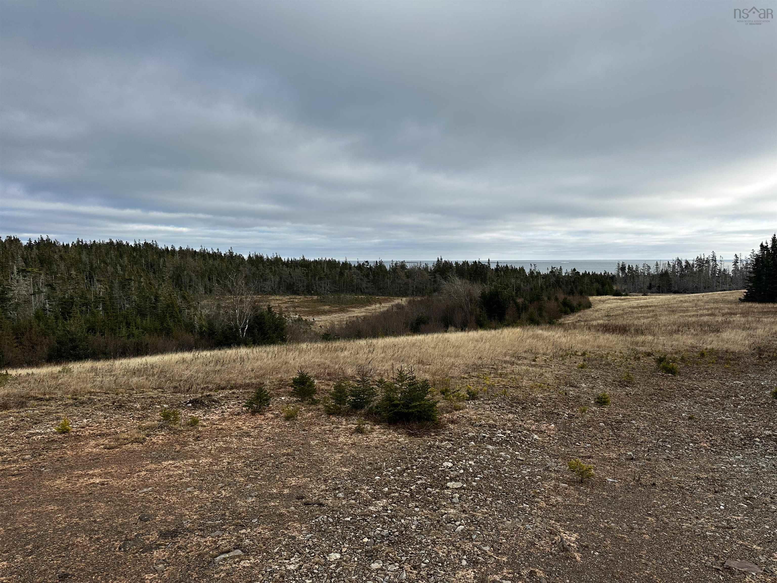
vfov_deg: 56.8
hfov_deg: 71.6
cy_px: 292
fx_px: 539
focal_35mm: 24
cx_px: 388
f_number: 1.78
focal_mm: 6.86
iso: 80
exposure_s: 1/1692
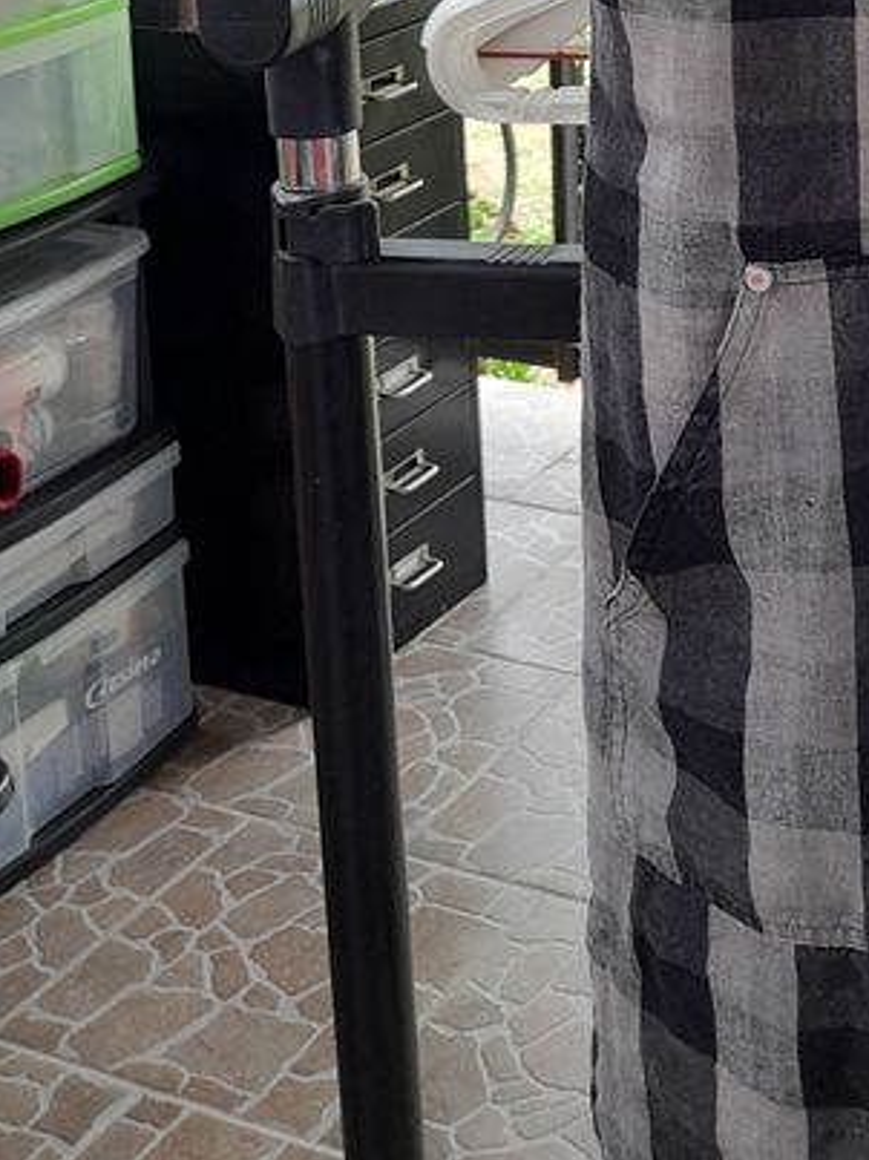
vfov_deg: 28.7
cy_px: -69
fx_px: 2076
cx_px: 938
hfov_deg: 22.4
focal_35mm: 62
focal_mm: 4.6
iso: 125
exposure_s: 1/60
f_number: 2
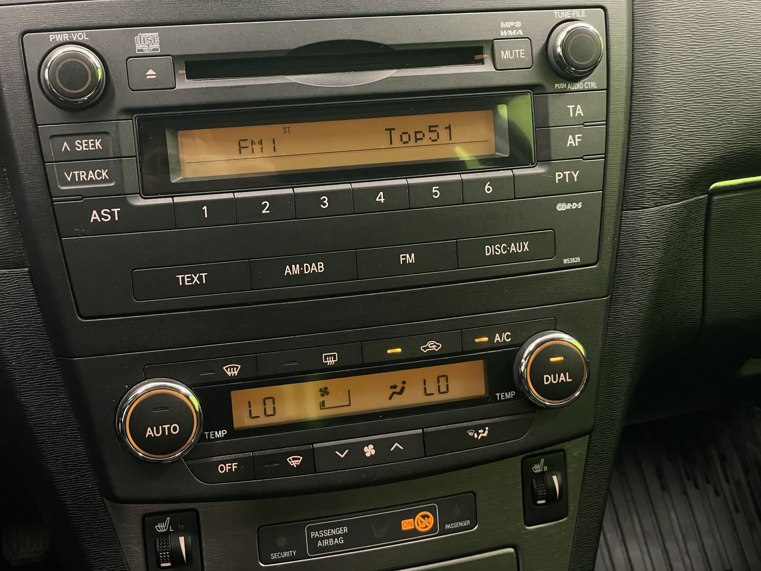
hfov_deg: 36.8
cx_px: 380
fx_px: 1143
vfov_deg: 28.0
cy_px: 286
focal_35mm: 52
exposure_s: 1/50
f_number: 2
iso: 400
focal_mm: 6
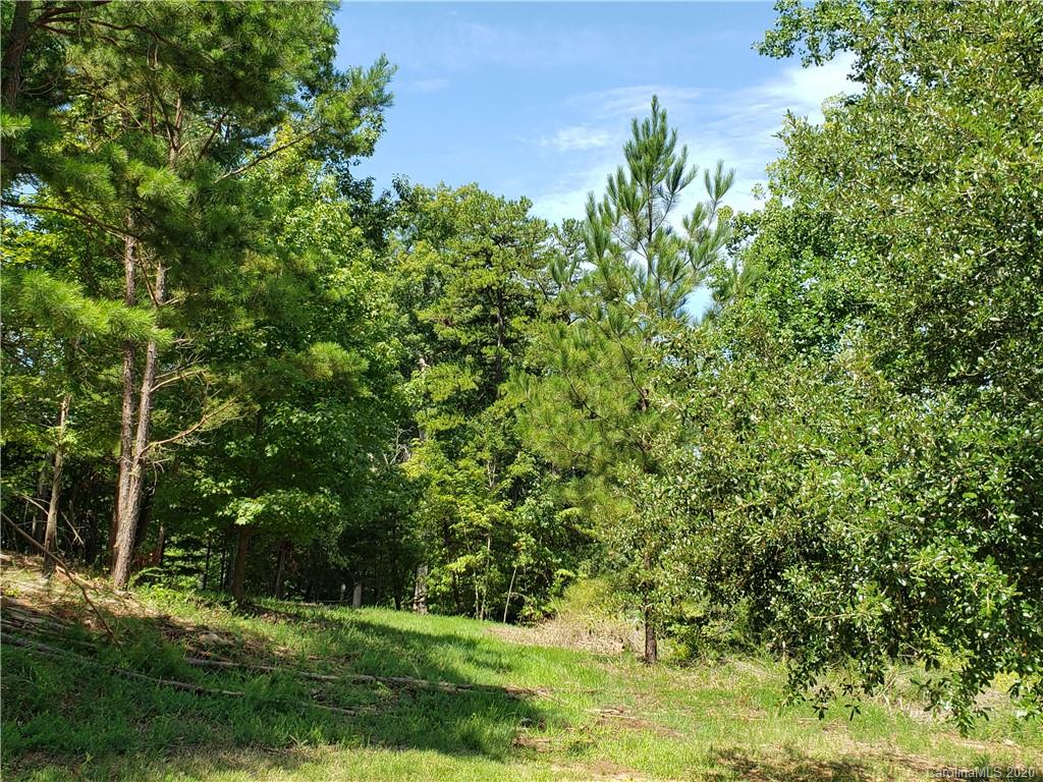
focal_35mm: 26
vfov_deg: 53.1
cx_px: 522
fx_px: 783
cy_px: 391
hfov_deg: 67.3
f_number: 2.4
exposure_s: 1/610
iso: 50
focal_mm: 4.3
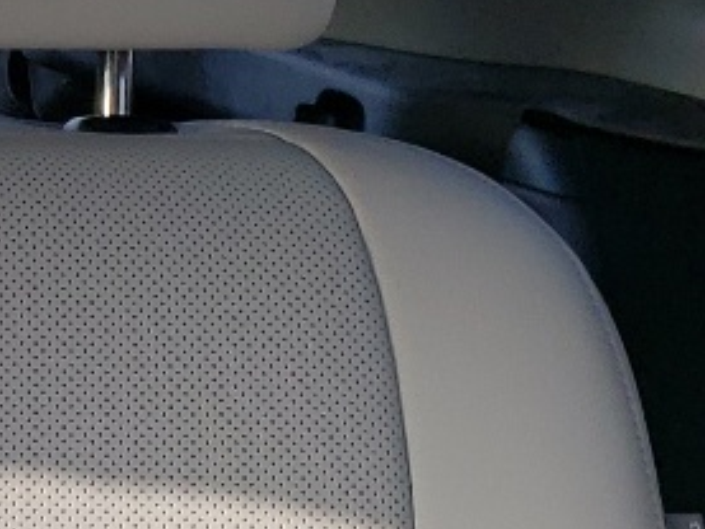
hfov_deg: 11.1
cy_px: 514
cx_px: -962
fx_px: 3056
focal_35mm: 150
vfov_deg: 9.8
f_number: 1.5
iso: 50
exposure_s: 1/185
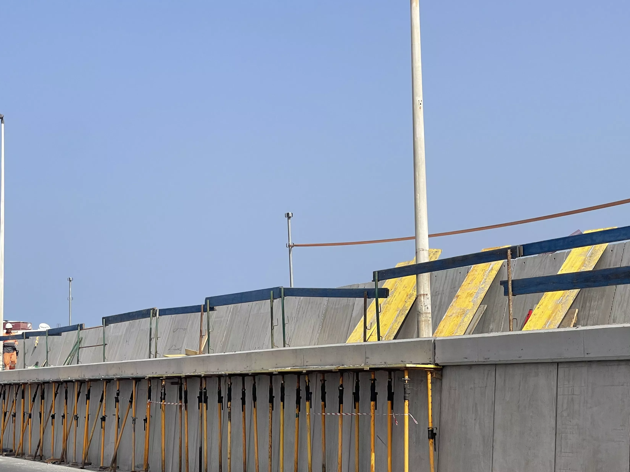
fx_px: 1420
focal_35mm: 78
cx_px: 272
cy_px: 253
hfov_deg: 25.0
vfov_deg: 18.9
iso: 20
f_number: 2.2
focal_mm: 7.5
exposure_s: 1/1845
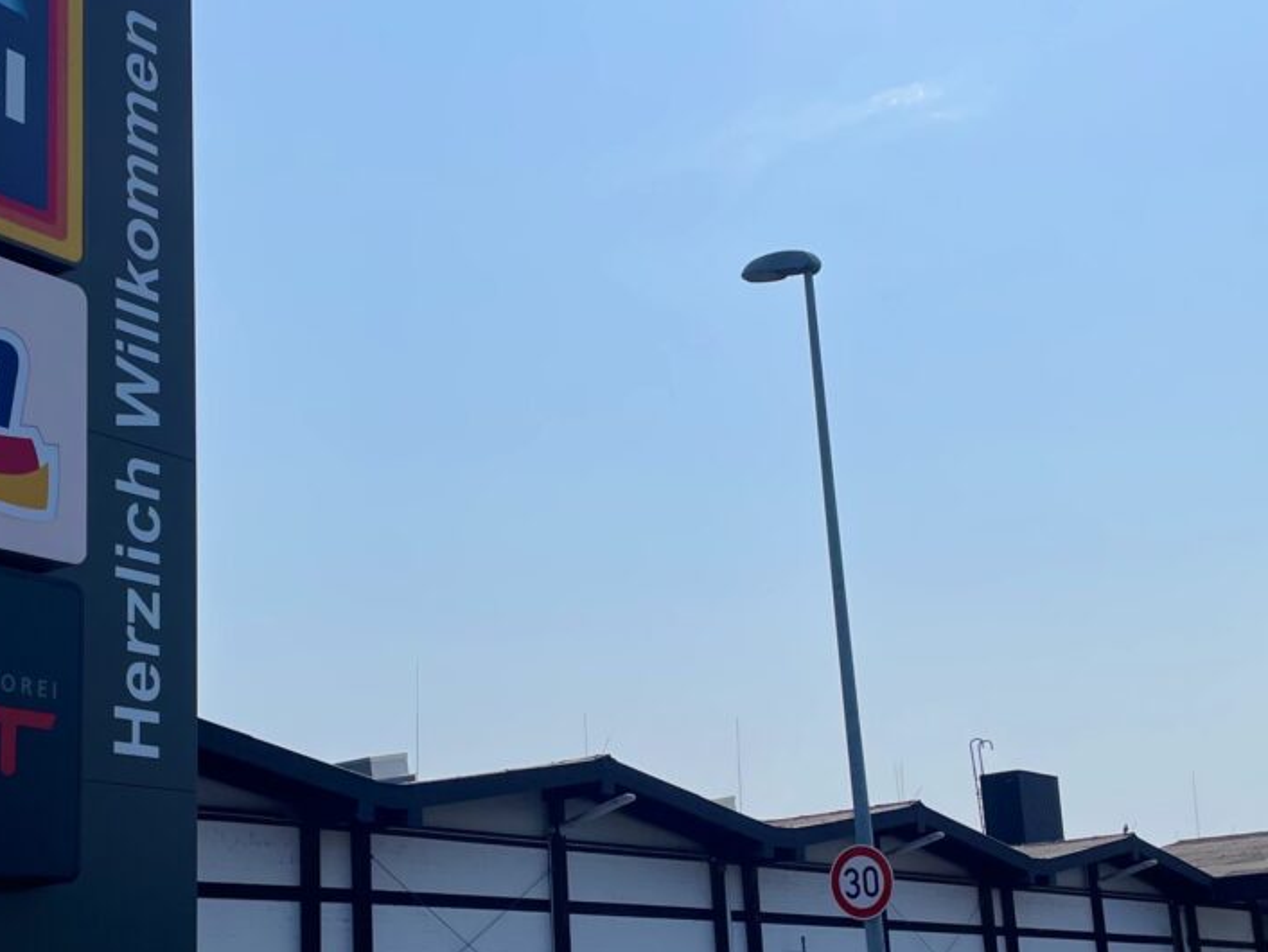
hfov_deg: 36.1
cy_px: 591
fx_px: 1942
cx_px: 551
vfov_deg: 27.5
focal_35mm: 53
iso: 32
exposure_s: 1/13333
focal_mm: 4.2
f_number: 1.6
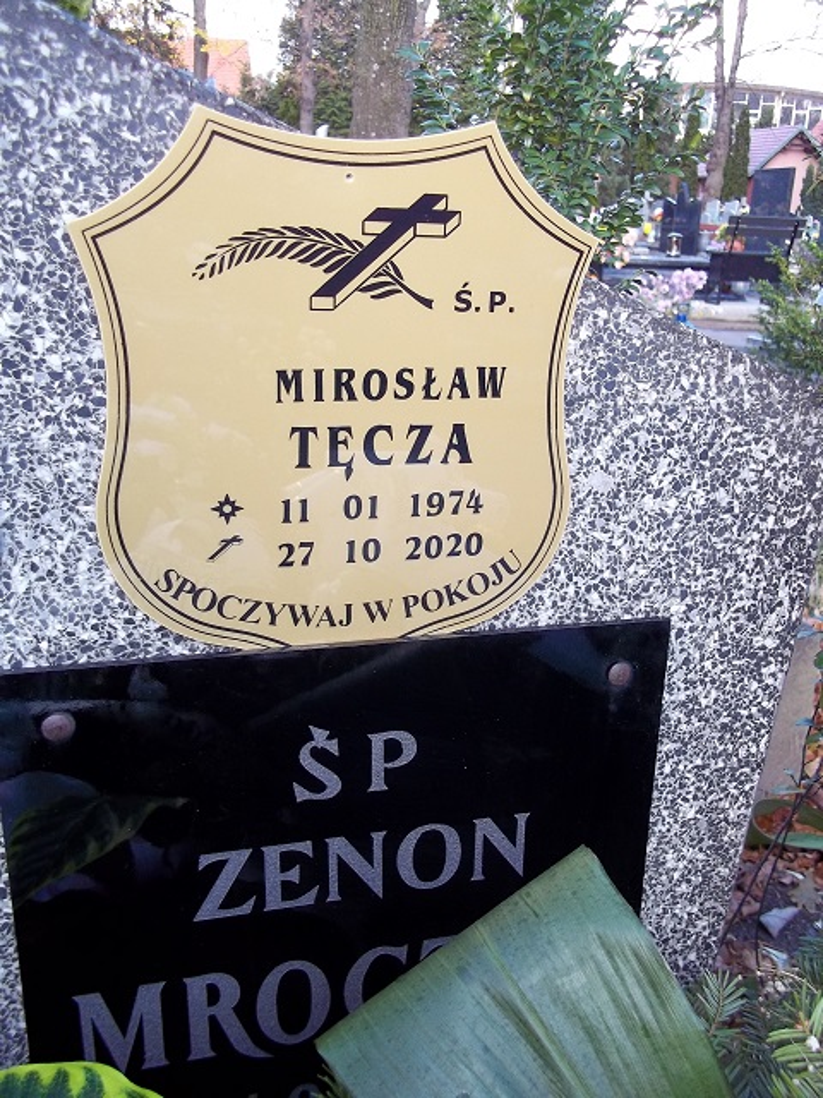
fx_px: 1014
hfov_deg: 44.2
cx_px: 412
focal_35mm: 32
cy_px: 549
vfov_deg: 56.8
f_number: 2.9
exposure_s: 1/60
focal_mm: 5.7
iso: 80
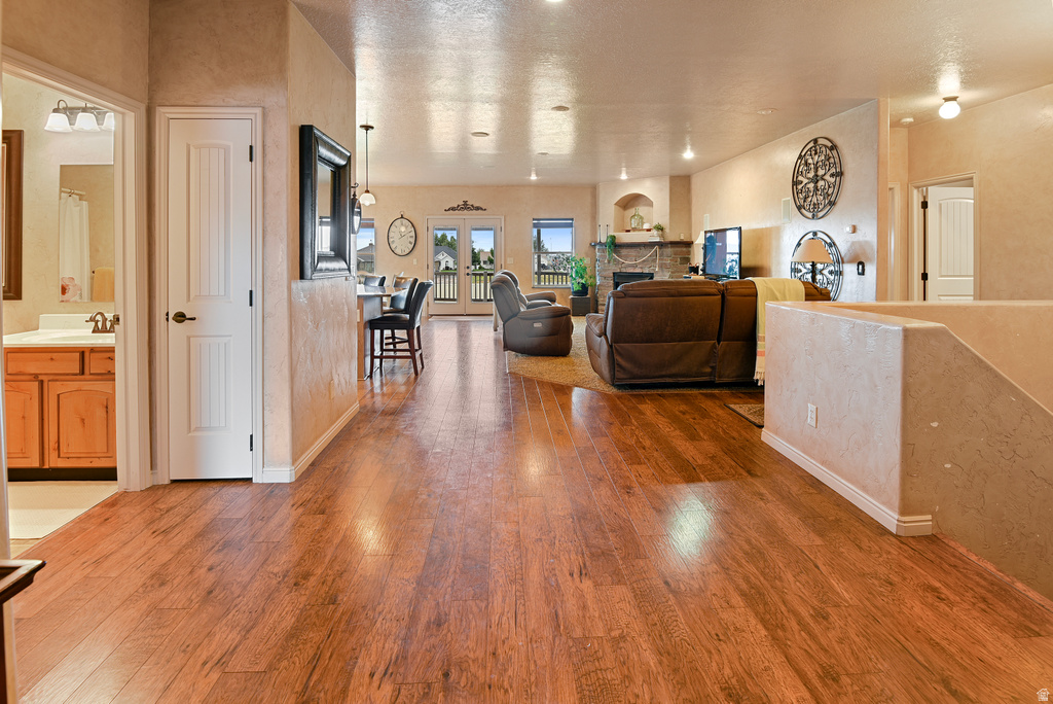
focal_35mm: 16
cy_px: 352
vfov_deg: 73.8
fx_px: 468
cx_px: 526
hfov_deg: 96.7
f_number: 8
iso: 100
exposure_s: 4
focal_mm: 16
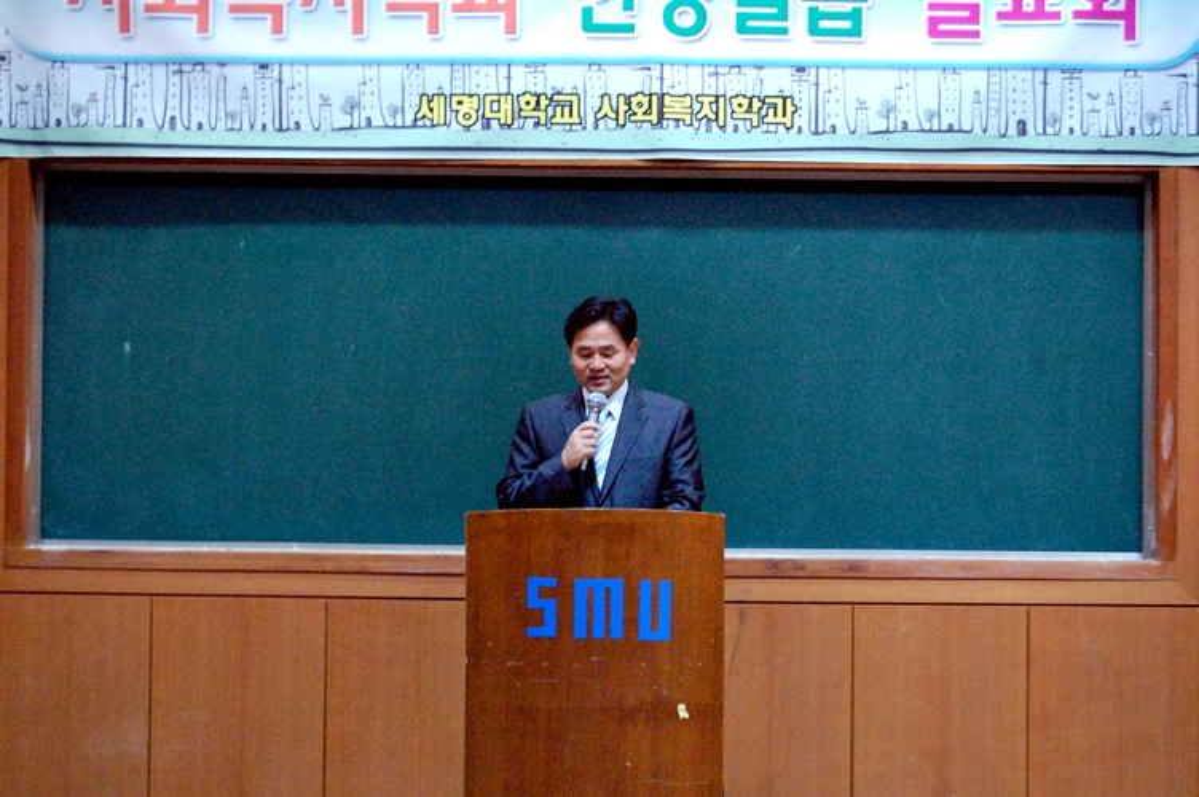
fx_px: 2745
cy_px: 398
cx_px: 600
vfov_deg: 16.5
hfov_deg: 24.6
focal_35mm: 82
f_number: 5.6
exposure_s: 1/13
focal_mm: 55
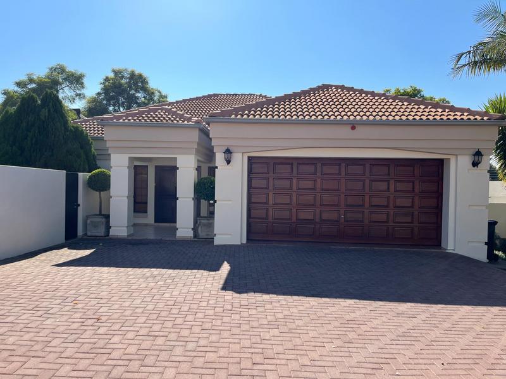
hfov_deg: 67.3
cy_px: 190
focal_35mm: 26
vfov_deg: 53.1
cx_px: 253
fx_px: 380
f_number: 1.6
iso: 50
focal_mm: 5.1
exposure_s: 1/2571
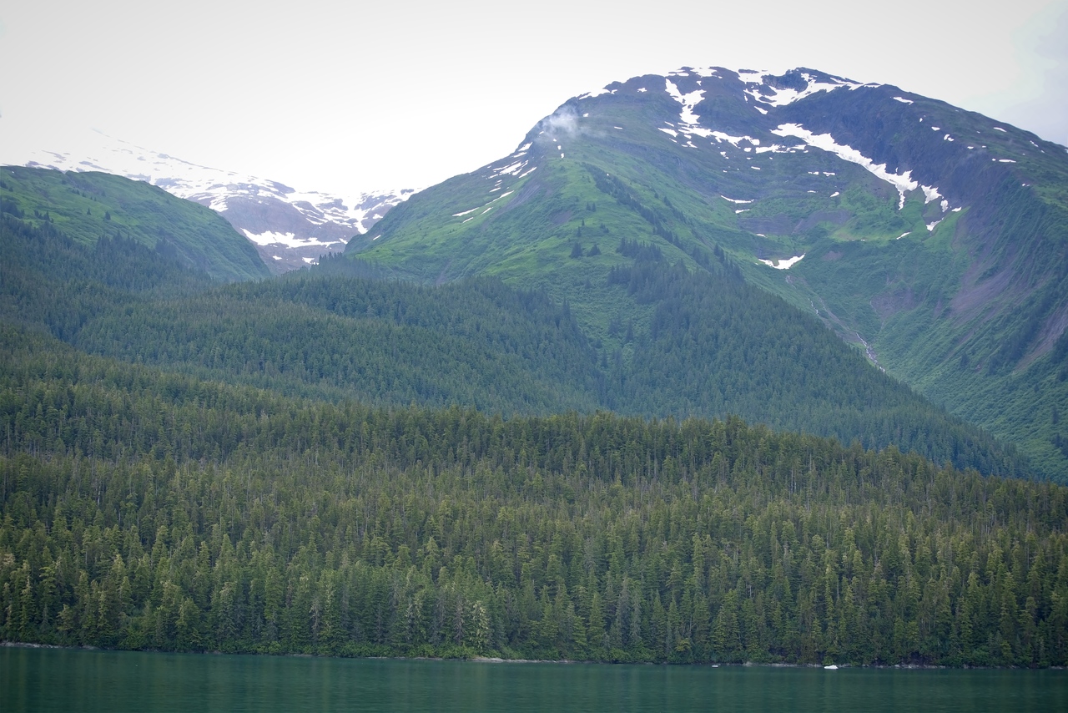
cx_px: 534
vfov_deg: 19.5
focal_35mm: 70
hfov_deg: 28.8
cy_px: 356
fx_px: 2077
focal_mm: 70
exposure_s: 1/160
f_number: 6.3
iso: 100
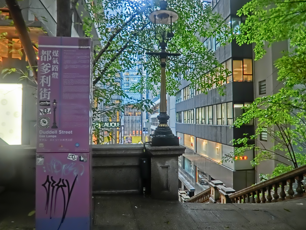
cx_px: 153
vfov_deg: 56.8
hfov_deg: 71.6
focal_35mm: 24
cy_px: 115
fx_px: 212
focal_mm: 4.24
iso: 800
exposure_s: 1/40
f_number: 3
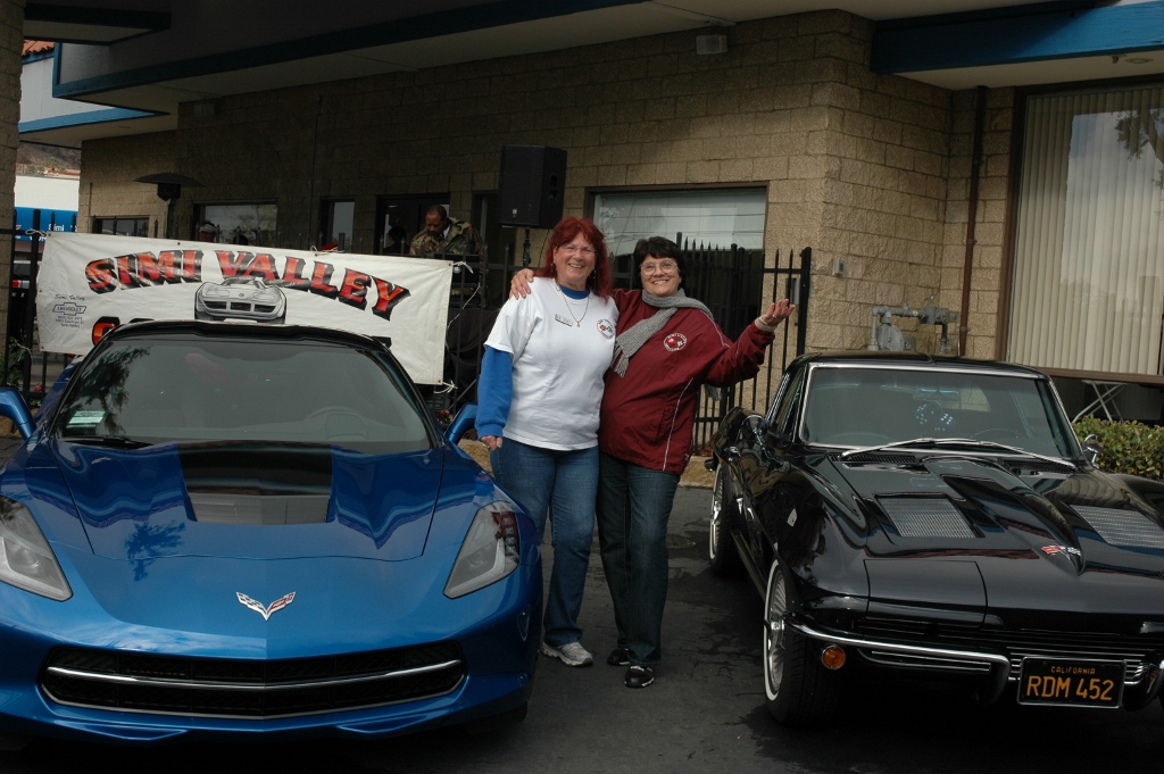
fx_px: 1502
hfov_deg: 42.4
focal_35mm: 46
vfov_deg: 28.9
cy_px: 387
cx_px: 582
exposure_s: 1/320
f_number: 9
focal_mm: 31
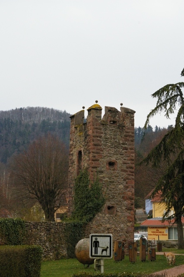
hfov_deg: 16.5
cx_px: 92
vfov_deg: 24.6
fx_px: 633
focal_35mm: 82
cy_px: 138
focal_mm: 55
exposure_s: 1/350
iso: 1600
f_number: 11
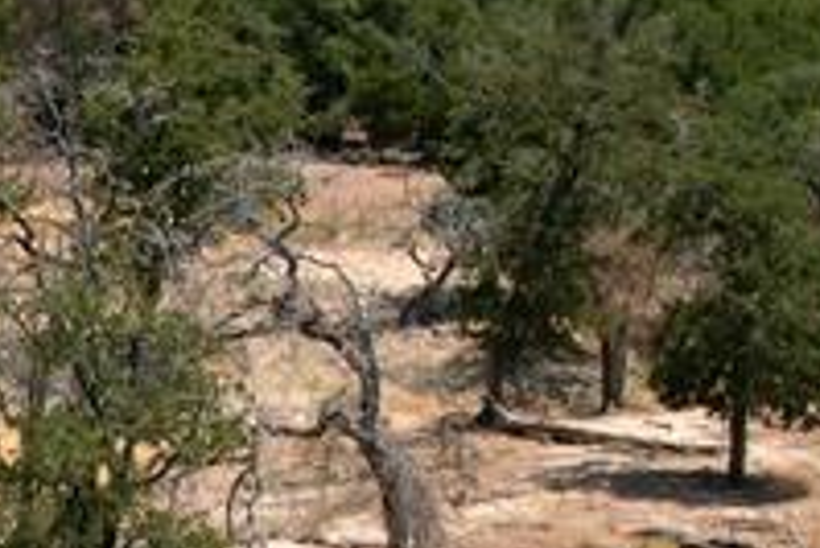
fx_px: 2576
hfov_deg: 14.4
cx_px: -907
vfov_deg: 11.9
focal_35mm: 113
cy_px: 663
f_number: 2.8
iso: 100
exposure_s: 1/2000
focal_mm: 8.38
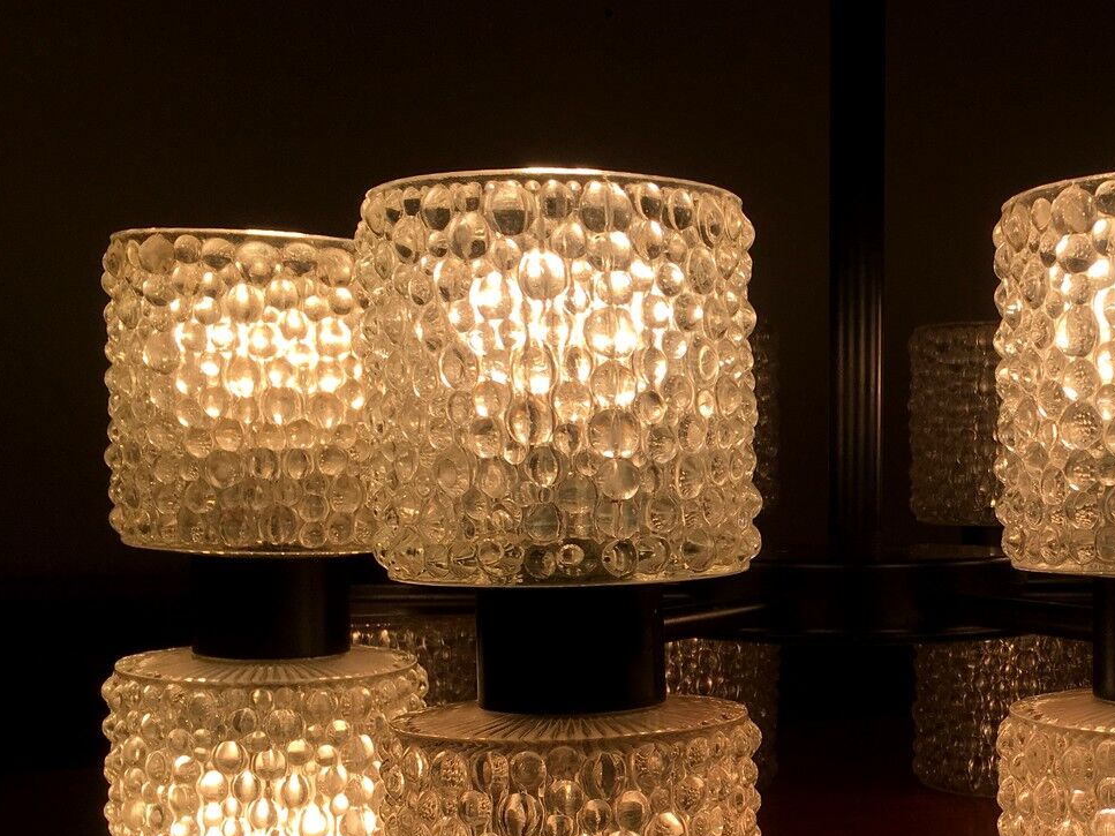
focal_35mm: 51
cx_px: 883
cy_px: 643
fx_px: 1643
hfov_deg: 36.3
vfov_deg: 28.1
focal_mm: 4.15
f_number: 2.2
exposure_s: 1/605
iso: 25
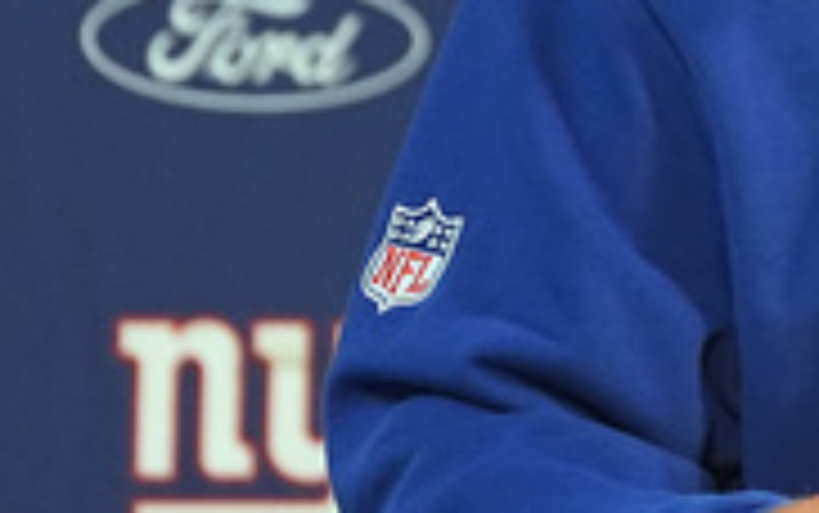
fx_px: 19230
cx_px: 999
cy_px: -220
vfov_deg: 1.5
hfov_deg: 2.4
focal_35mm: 861
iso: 4000
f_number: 3.2
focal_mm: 200
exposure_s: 1/500
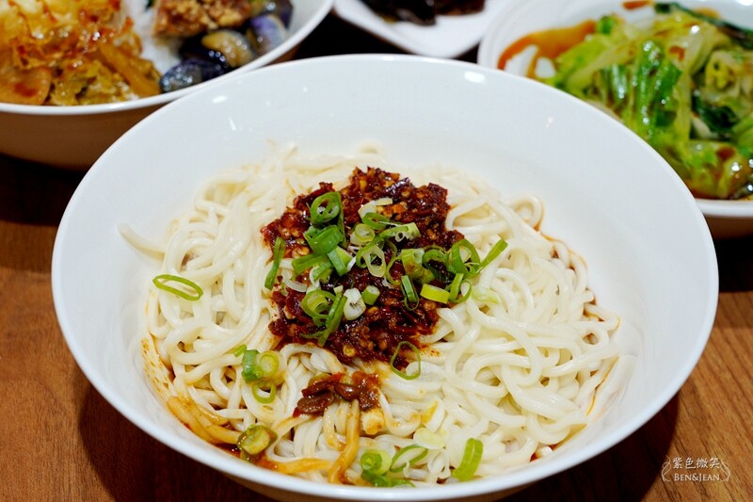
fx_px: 1317
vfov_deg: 21.6
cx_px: 376
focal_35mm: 63
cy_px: 251
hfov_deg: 31.9
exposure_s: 1/80
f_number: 8
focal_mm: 63
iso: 800
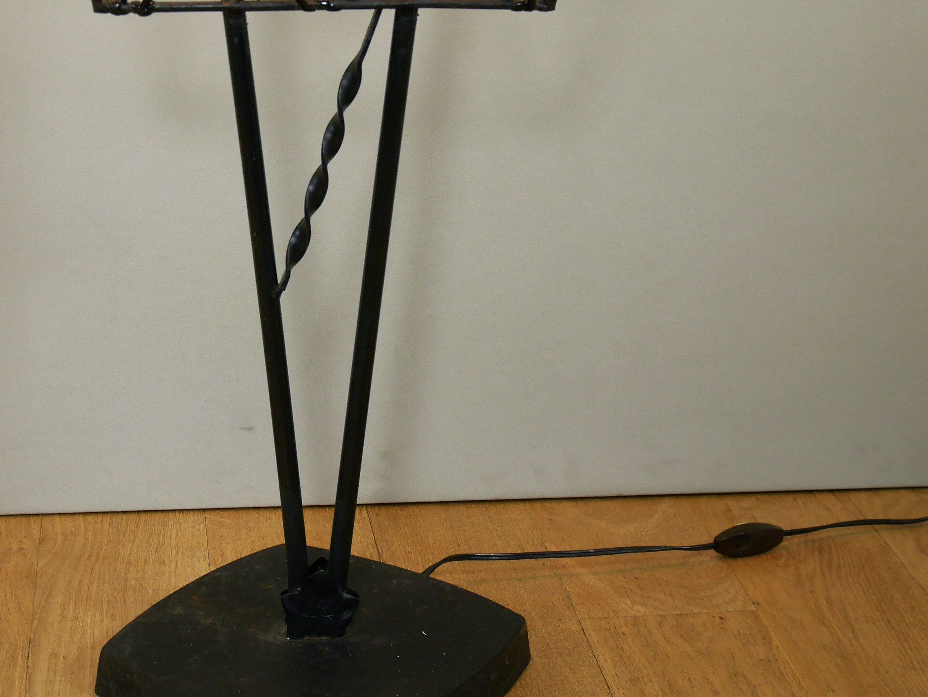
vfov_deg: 19.1
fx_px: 2065
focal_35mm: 77
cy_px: 237
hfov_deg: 25.2
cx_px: 309
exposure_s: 1/60
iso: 500
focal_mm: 23
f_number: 4.9
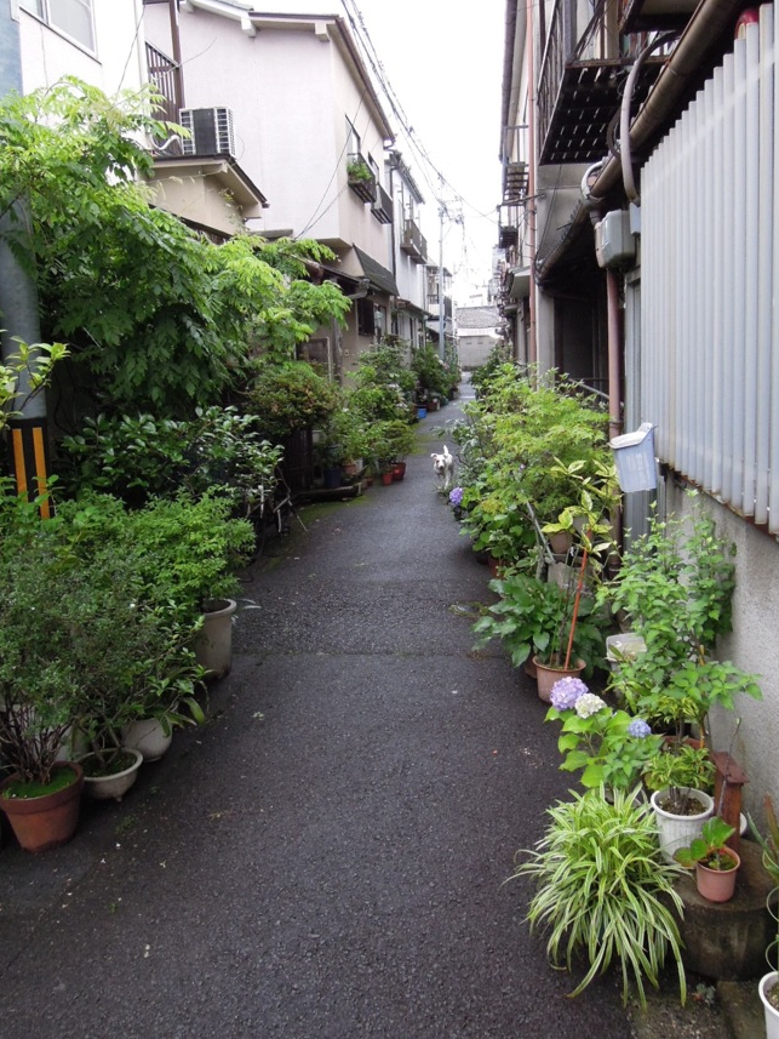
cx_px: 428
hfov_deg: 49.7
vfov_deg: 63.4
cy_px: 481
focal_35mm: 28
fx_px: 840
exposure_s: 1/25
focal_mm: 4.3
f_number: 2.8
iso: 400
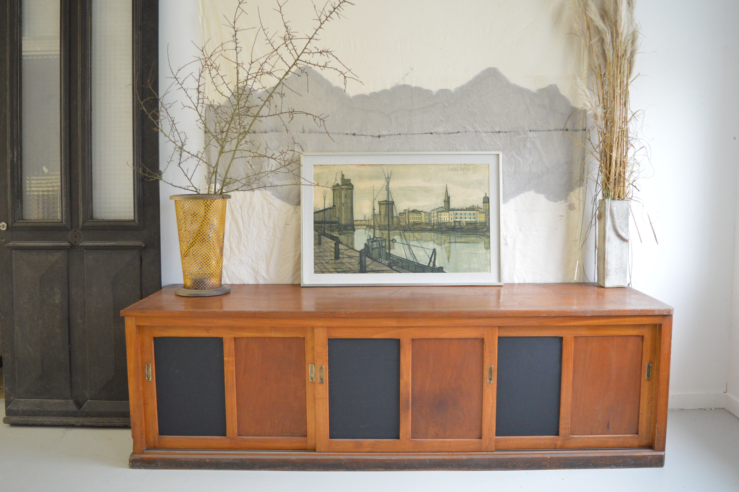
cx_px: 370
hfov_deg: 59.5
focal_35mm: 32
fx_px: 646
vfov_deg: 41.6
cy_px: 246
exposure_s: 1/60
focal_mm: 21
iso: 2000
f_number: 3.8
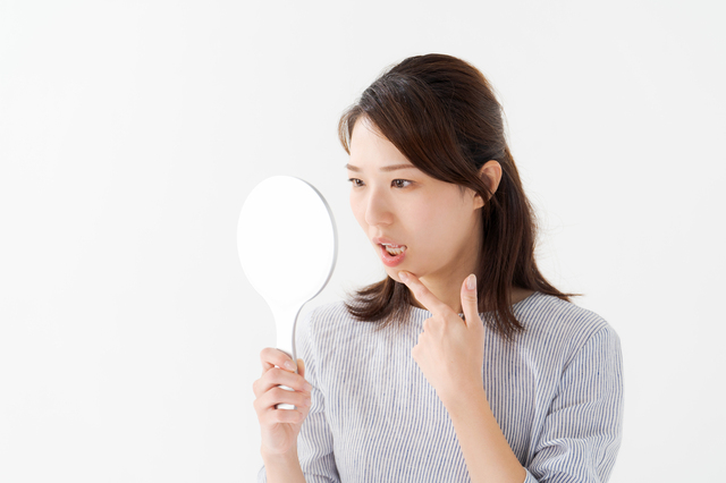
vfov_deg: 11.8
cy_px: 242
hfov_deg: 17.7
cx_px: 363
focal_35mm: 116
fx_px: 2338
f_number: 4
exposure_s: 1/200
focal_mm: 116
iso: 320
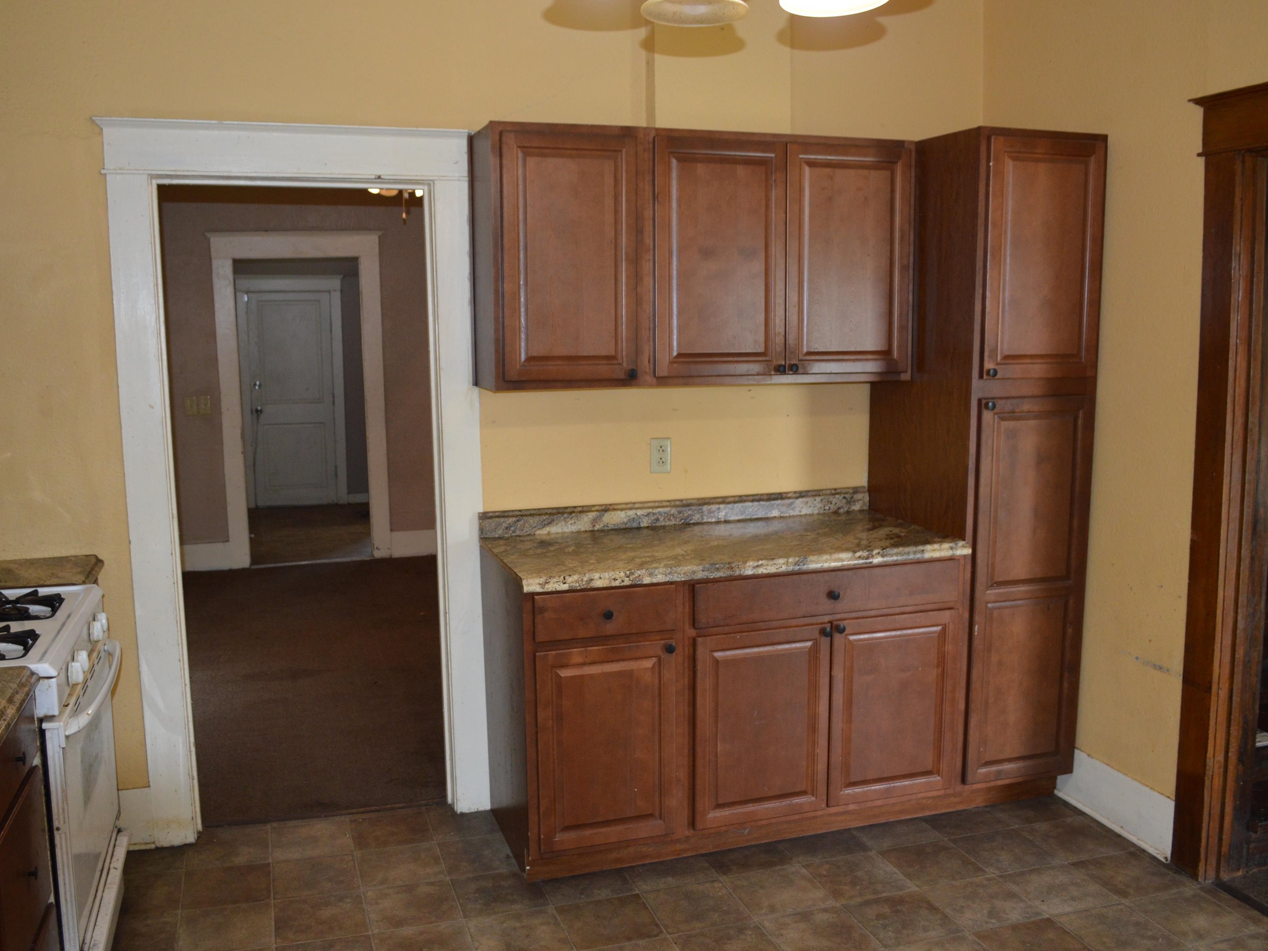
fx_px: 1099
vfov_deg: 46.8
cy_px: 470
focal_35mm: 30
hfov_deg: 59.9
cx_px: 609
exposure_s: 1/60
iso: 800
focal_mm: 18
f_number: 3.5
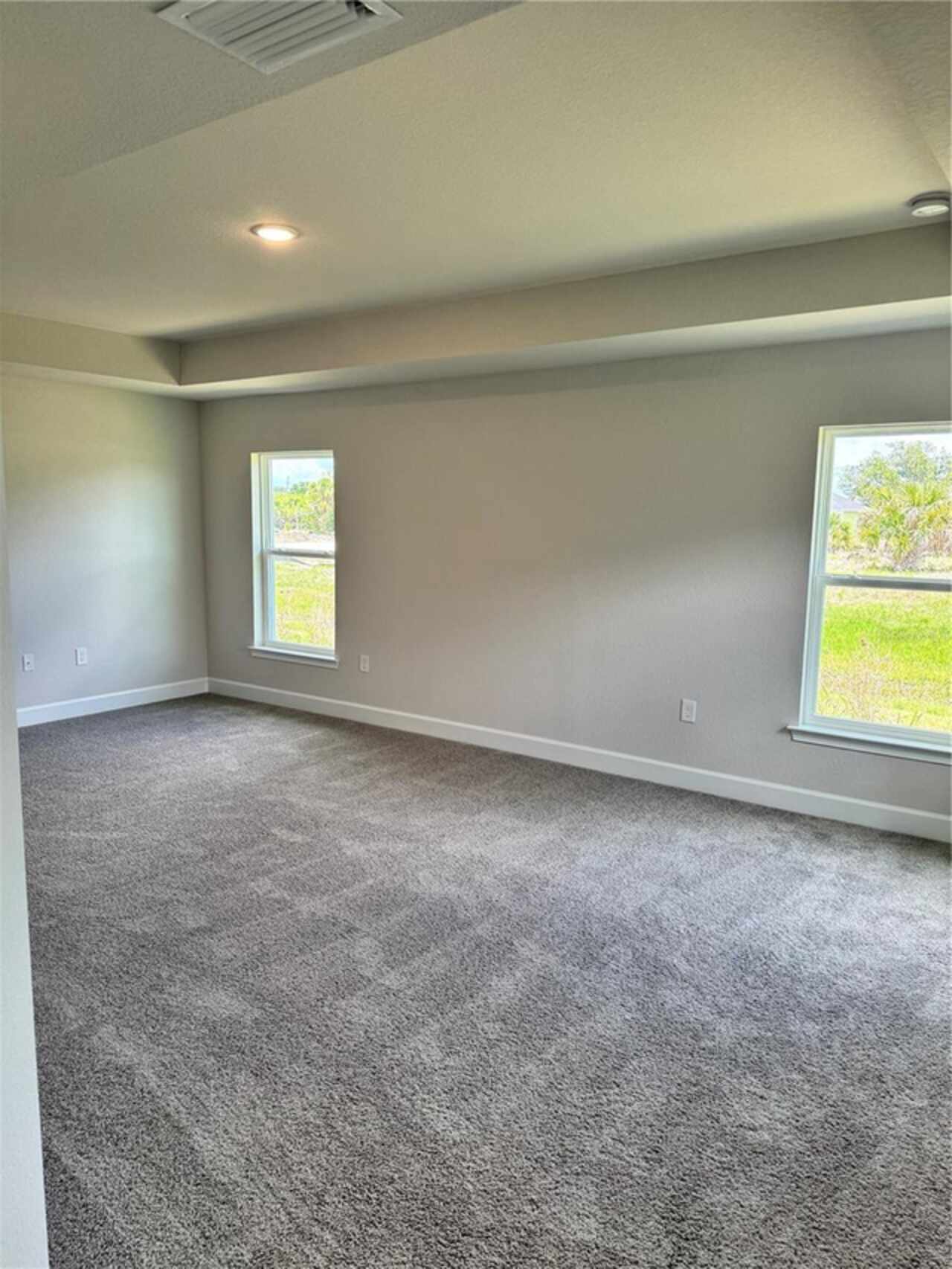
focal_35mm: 24
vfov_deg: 71.6
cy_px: 634
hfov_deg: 56.8
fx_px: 880
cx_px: 476
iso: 100
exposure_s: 1/161
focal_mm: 6.76
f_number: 1.78
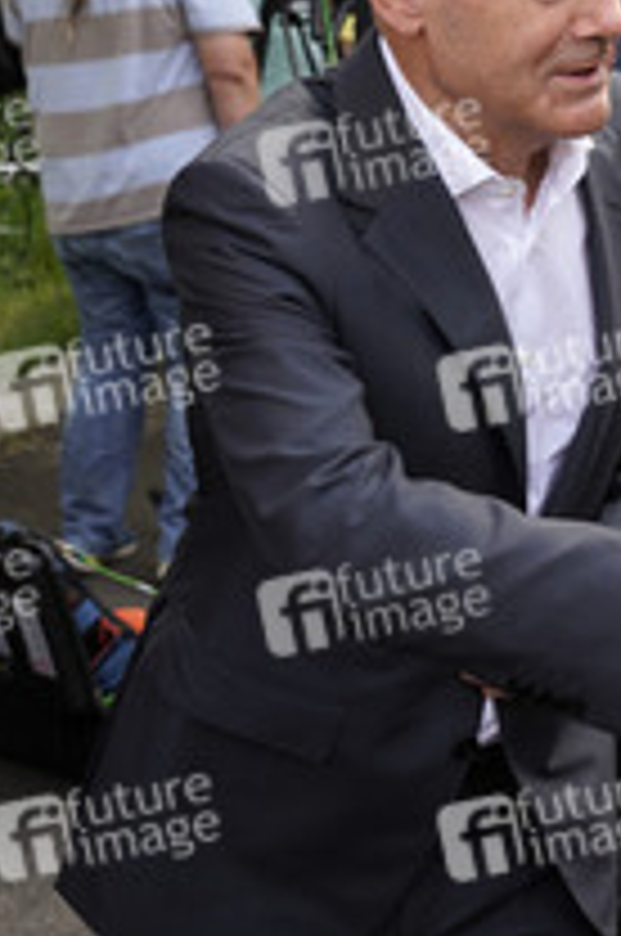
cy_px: 266
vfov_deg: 22.7
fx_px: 2310
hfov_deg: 14.4
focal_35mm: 89
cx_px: 884
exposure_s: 1/200
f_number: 6.3
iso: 250
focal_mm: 41
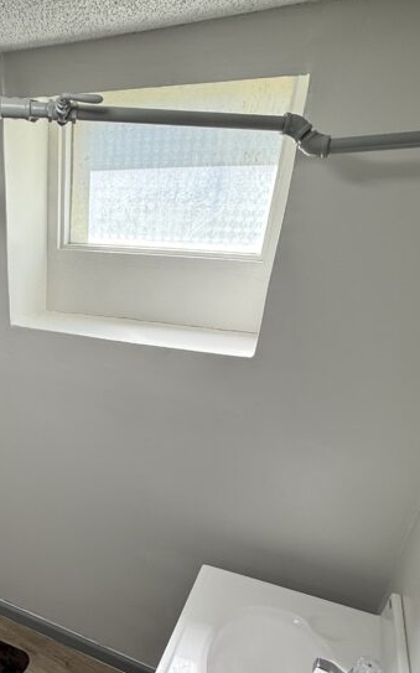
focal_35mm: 28
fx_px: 513
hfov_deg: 41.2
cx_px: 45
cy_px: 478
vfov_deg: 63.7
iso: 50
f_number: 2.2
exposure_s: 1/120
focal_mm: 2.22
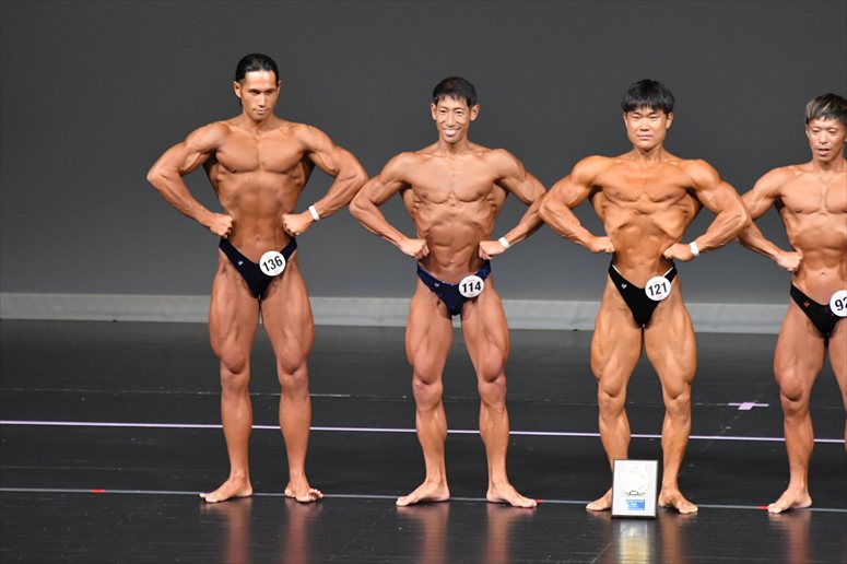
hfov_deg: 6.5
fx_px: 7408
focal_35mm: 315
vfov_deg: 4.4
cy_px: 282
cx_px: 424
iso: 5000
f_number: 5.6
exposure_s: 1/400
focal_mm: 210
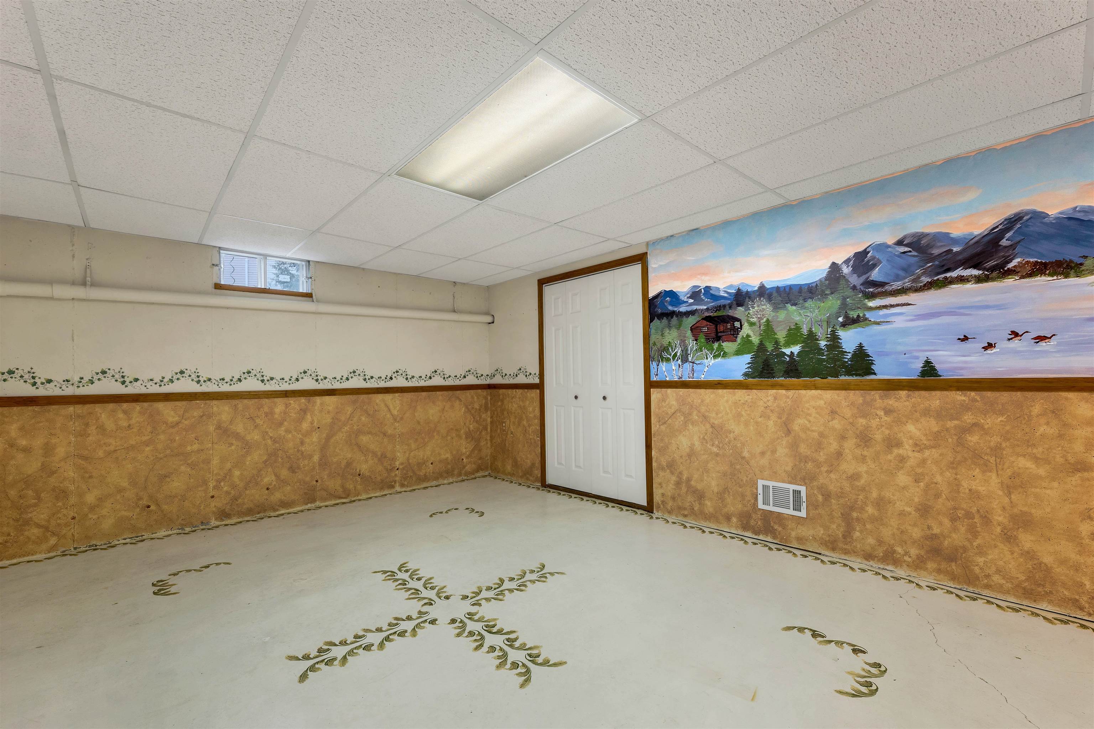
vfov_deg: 81.2
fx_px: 425
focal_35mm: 14
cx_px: 547
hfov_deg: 104.3
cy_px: 364
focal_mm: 14
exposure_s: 1/25
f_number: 8
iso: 400
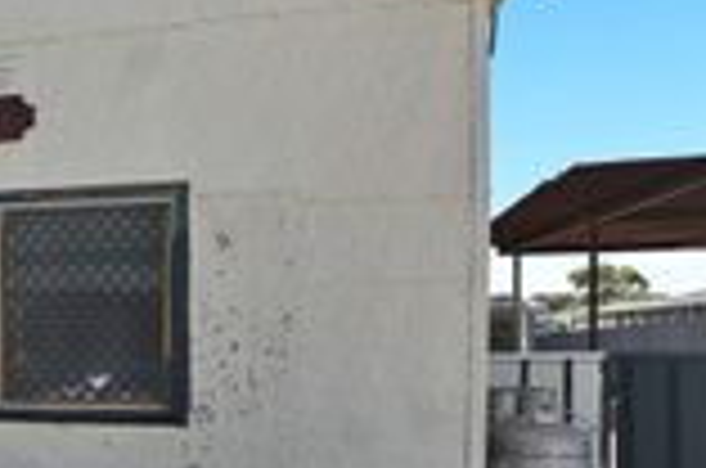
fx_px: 1057
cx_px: -247
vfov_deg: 24.9
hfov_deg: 28.9
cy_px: 250
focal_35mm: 54
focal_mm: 12
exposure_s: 1/200
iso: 100
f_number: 7.1
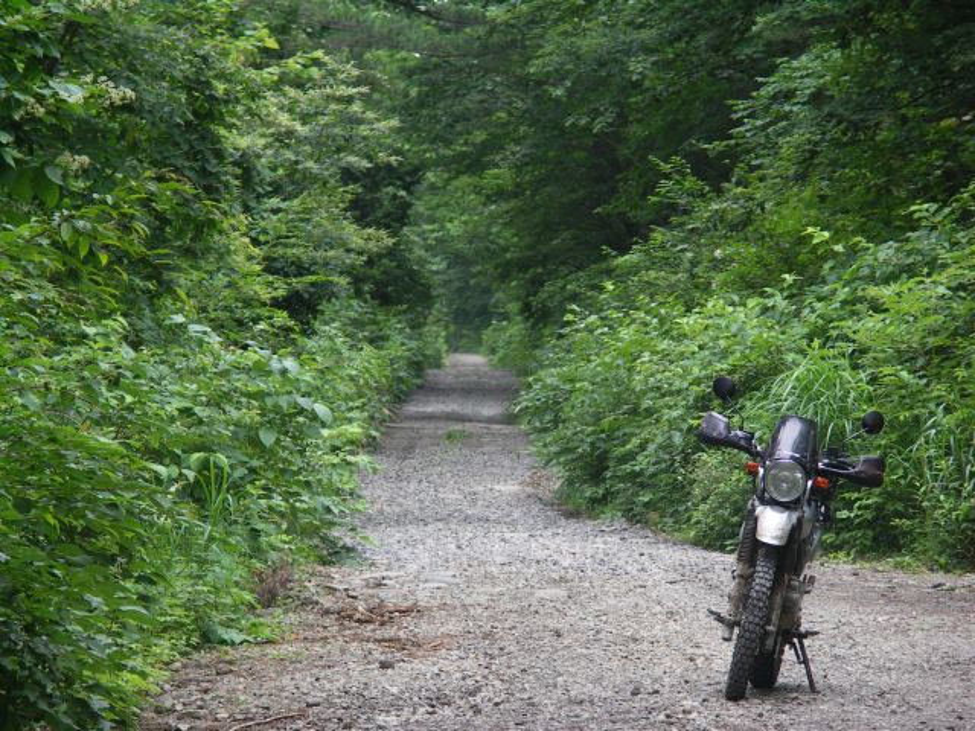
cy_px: 366
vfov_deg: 7.4
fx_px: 5633
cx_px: 488
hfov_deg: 9.9
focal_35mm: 200
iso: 100
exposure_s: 1/60
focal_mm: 50.8
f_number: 3.5
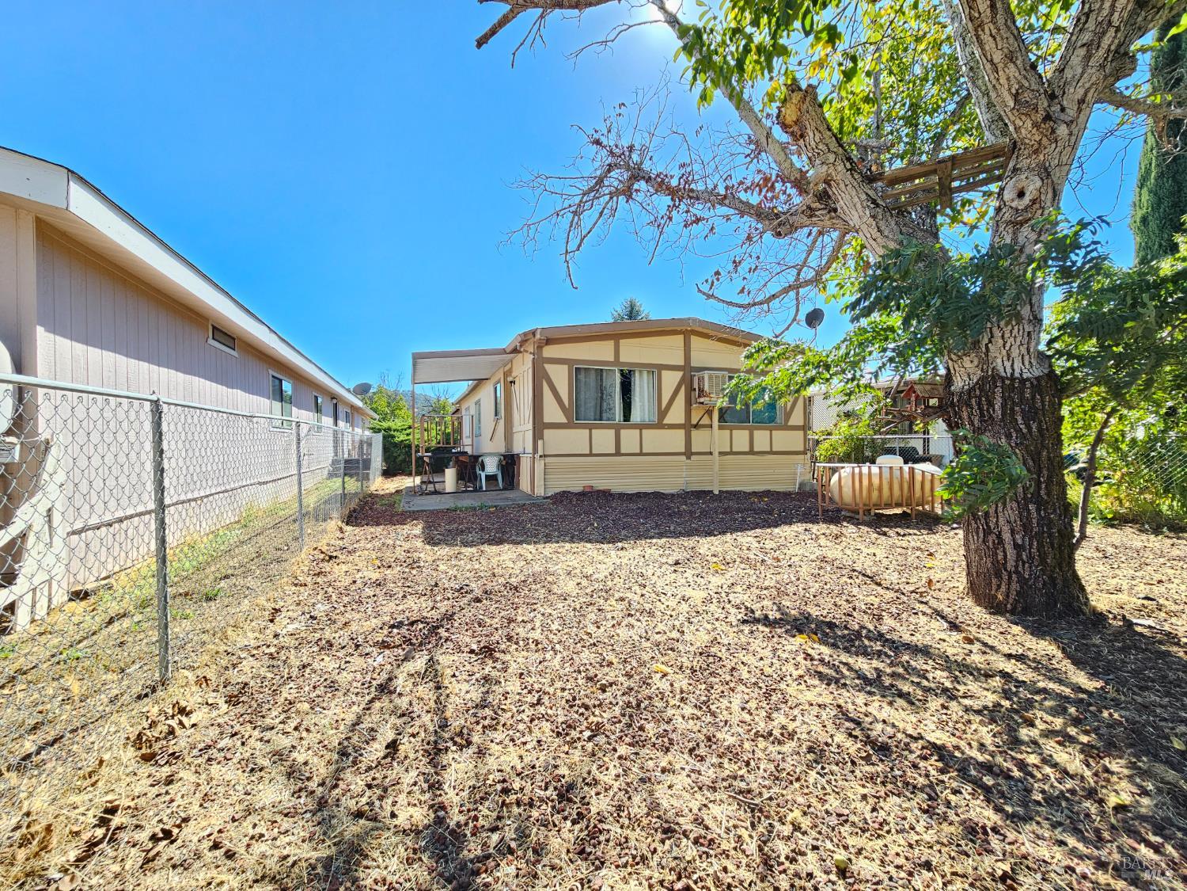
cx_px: 594
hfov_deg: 106.2
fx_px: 446
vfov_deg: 89.9
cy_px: 446
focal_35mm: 13
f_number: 2.2
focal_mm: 2.2
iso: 50
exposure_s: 1/255
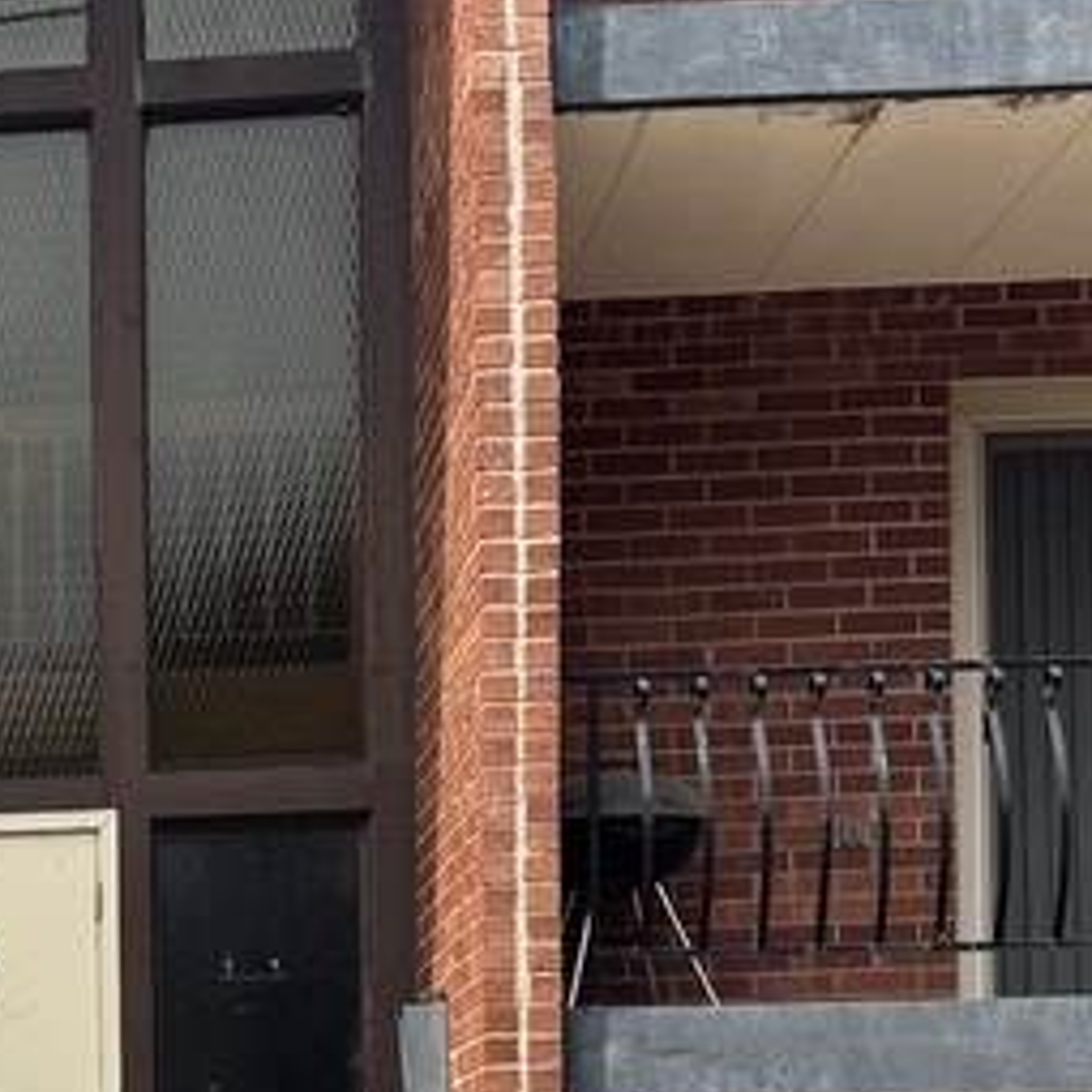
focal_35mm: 90
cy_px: 1242
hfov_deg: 18.3
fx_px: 3212
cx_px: -214
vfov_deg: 18.5
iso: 80
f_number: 1.78
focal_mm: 6.76
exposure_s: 1/4310
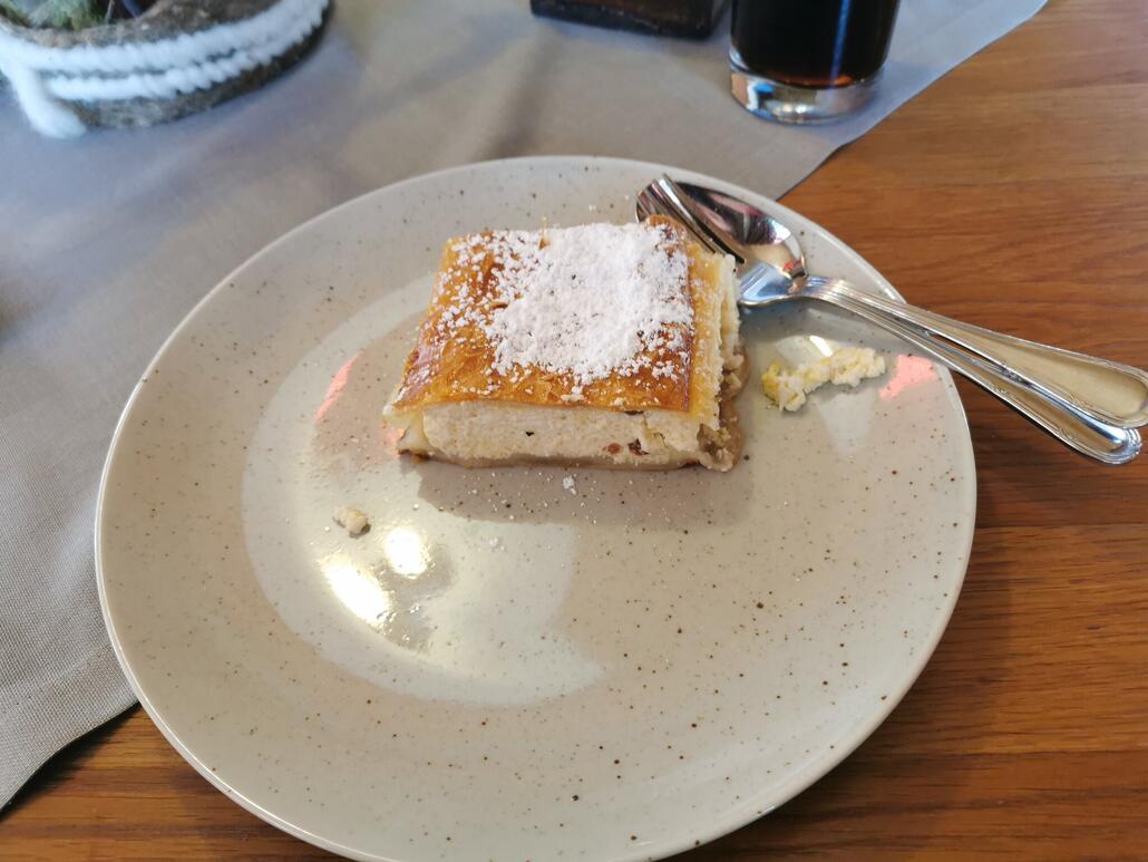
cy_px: 431
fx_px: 896
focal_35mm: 27
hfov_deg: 65.3
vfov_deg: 51.4
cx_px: 574
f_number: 1.8
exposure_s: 1/50
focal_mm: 5.58
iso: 125
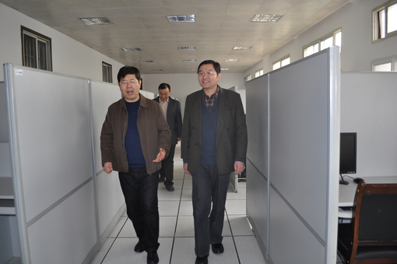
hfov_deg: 67.4
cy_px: 132
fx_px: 297
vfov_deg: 47.8
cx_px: 198
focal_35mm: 27
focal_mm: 18
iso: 280
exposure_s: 1/200
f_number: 3.5
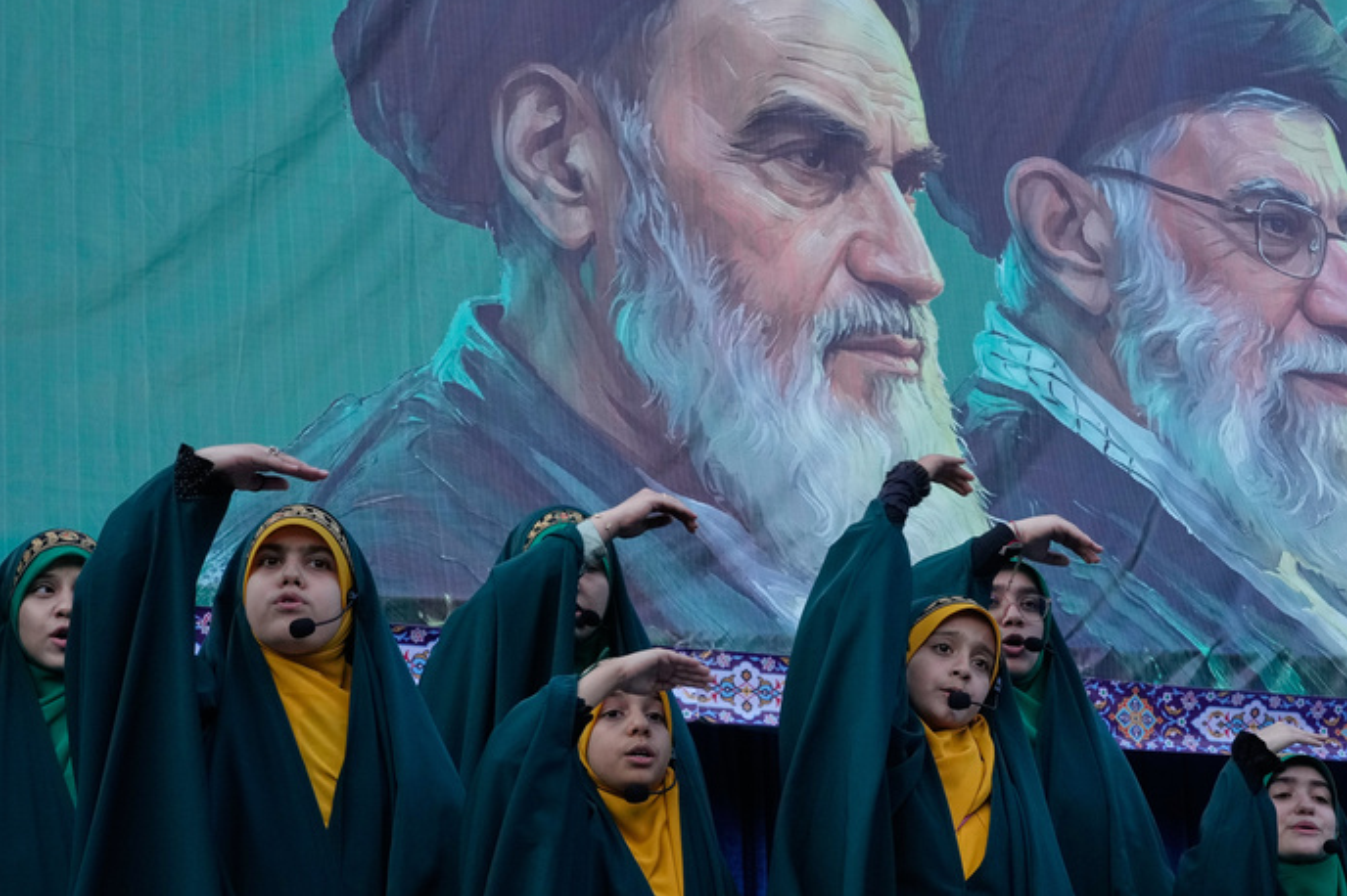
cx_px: 797
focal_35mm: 61
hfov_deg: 32.8
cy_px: 657
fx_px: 2281
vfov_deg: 22.1
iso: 1250
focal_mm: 41
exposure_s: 1/500
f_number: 6.3
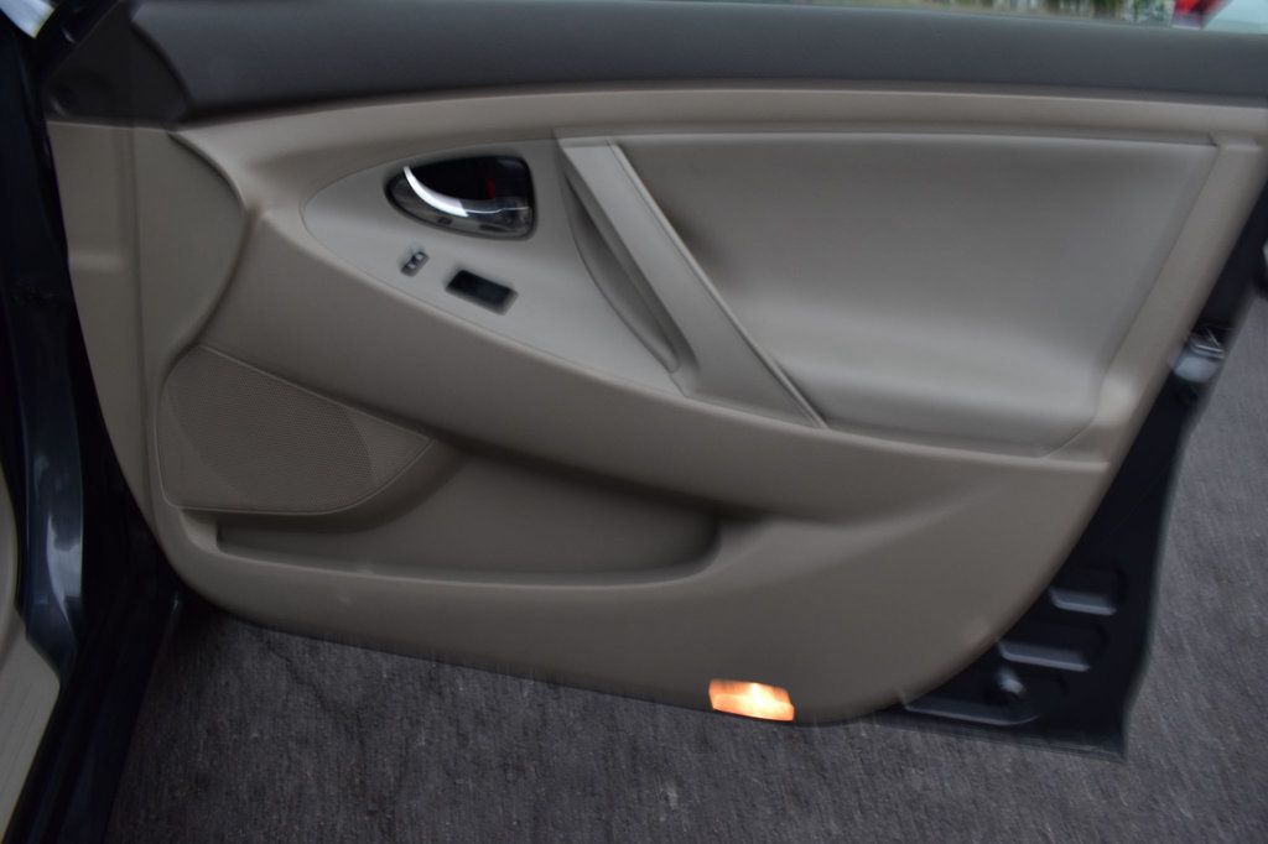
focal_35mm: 27
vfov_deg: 47.9
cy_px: 422
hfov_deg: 67.4
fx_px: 951
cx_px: 634
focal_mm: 18
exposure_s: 1/15
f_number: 6.3
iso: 400
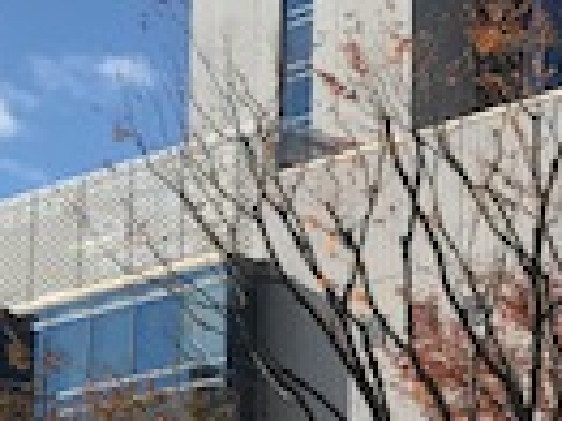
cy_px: 507
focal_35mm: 137
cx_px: 661
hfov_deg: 14.0
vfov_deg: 10.6
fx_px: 2222
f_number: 1.8
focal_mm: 3.99
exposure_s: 1/2994
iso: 20
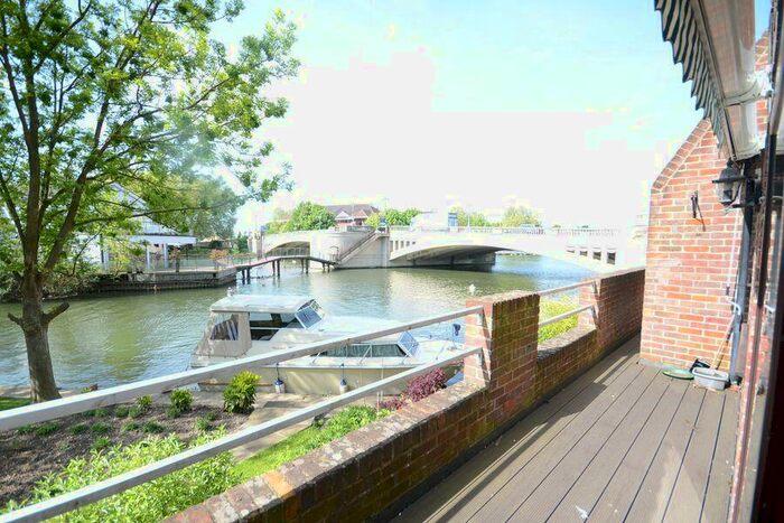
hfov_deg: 95.0
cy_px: 262
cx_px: 392
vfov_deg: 72.1
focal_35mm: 16
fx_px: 359
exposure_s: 1/125
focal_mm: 11
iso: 100
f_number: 5.6
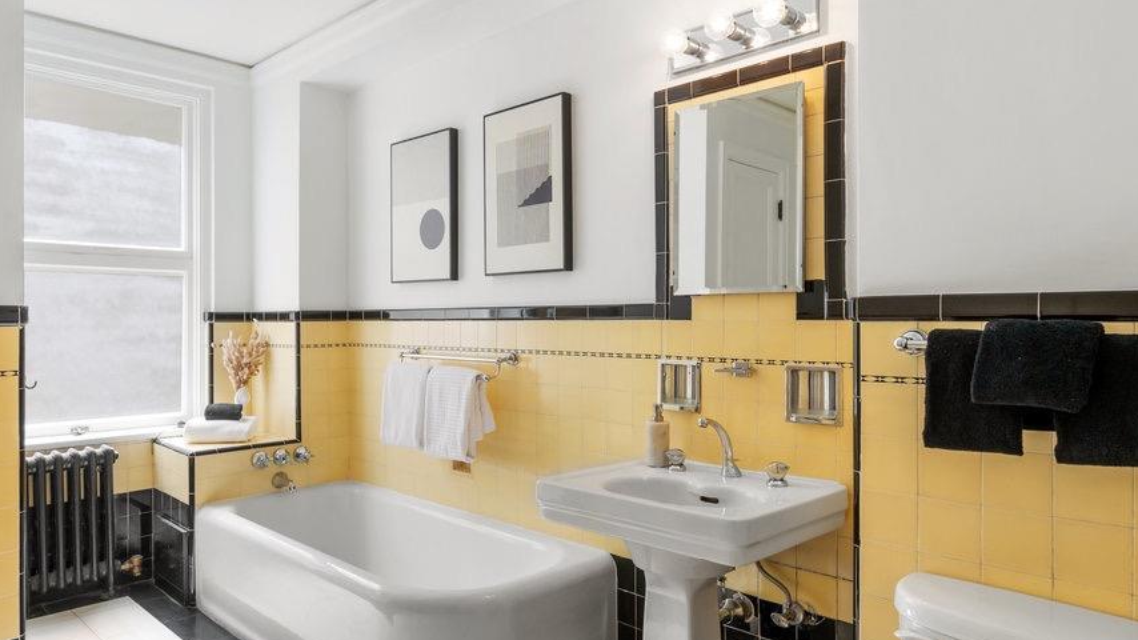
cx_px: 514
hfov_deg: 73.9
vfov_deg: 46.0
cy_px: 316
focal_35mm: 25
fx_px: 754
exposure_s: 1/40
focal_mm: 17
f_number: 9
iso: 400
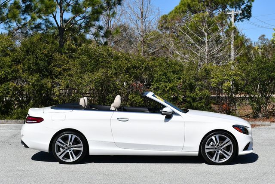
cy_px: 92
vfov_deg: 19.5
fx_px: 535
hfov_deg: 28.8
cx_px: 138
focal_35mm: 70
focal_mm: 35
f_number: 9
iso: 100
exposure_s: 1/320
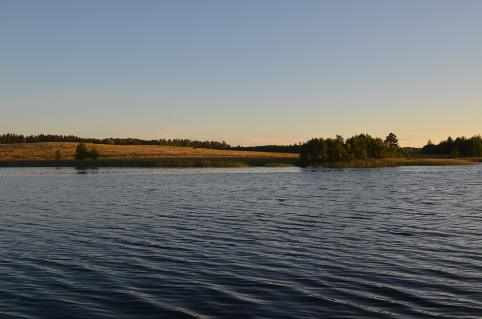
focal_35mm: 36
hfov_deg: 53.2
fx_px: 481
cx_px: 241
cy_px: 160
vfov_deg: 36.7
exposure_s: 1/200
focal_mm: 24
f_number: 7.1
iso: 200
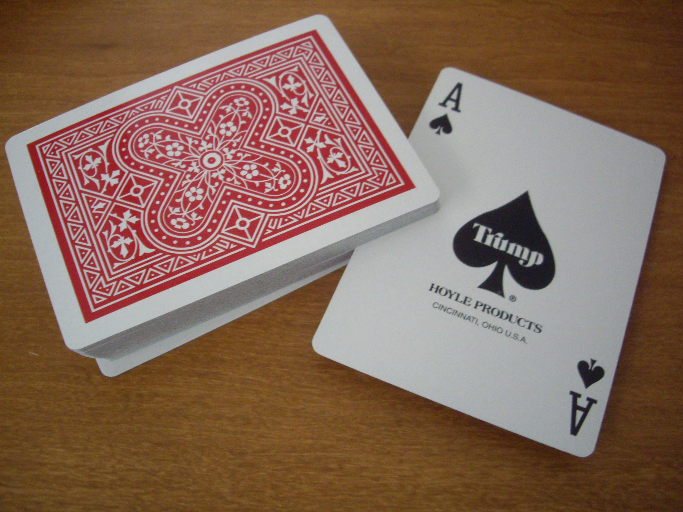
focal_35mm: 38
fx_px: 750
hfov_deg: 49.0
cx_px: 342
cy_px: 256
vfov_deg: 37.7
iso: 400
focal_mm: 7.9
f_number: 2.8
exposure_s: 1/20
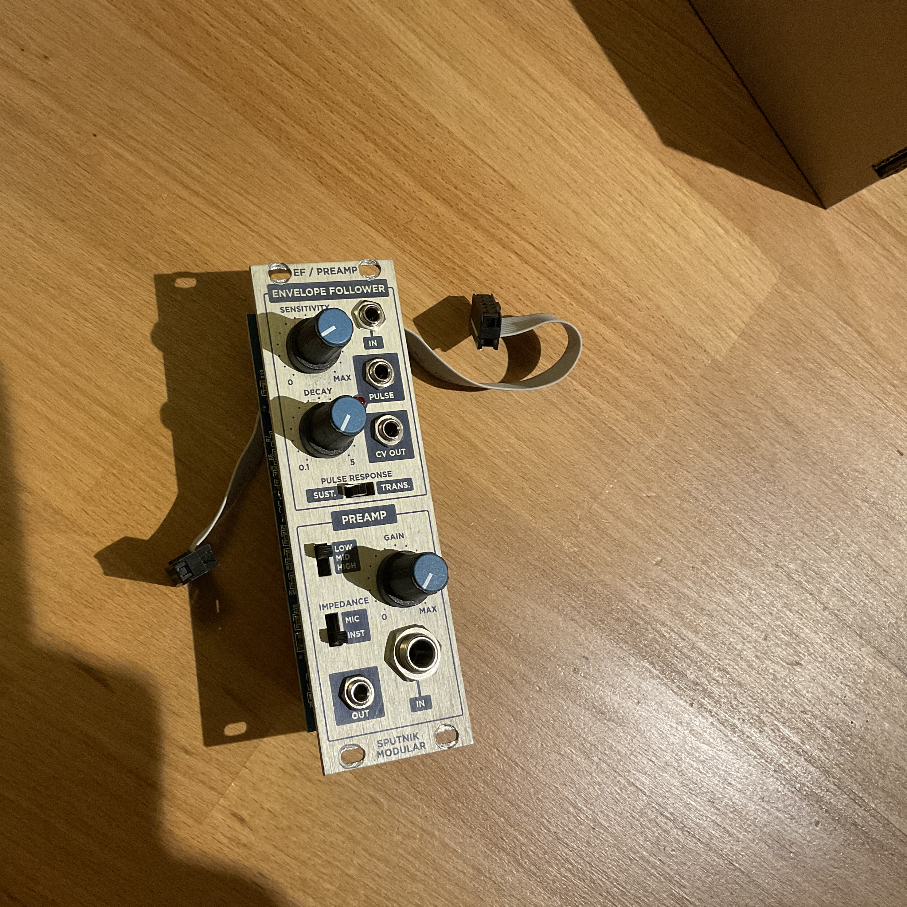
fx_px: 1038
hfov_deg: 46.6
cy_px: 455
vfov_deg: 47.2
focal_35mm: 35
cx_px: 316
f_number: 1.8
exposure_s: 1/50
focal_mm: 3
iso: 160
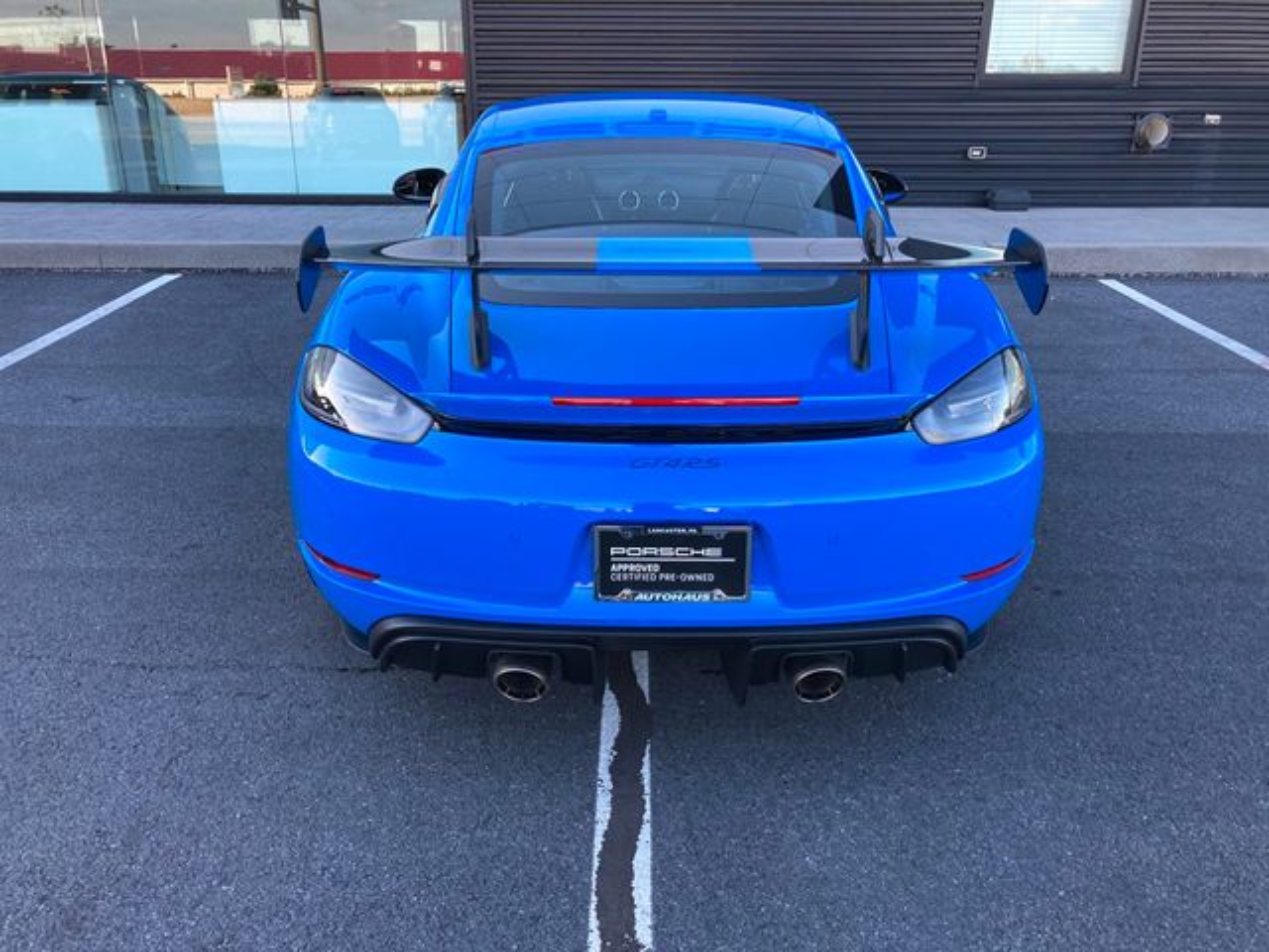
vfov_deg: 49.7
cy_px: 476
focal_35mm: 28
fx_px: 1026
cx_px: 634
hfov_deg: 63.4
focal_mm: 3.99
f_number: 1.8
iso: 32
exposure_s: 1/121
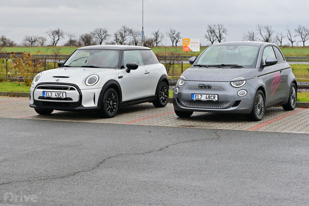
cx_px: 154
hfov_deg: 27.0
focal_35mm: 75
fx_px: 644
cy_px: 103
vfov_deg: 18.2
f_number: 6.3
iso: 400
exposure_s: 1/125
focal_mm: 50
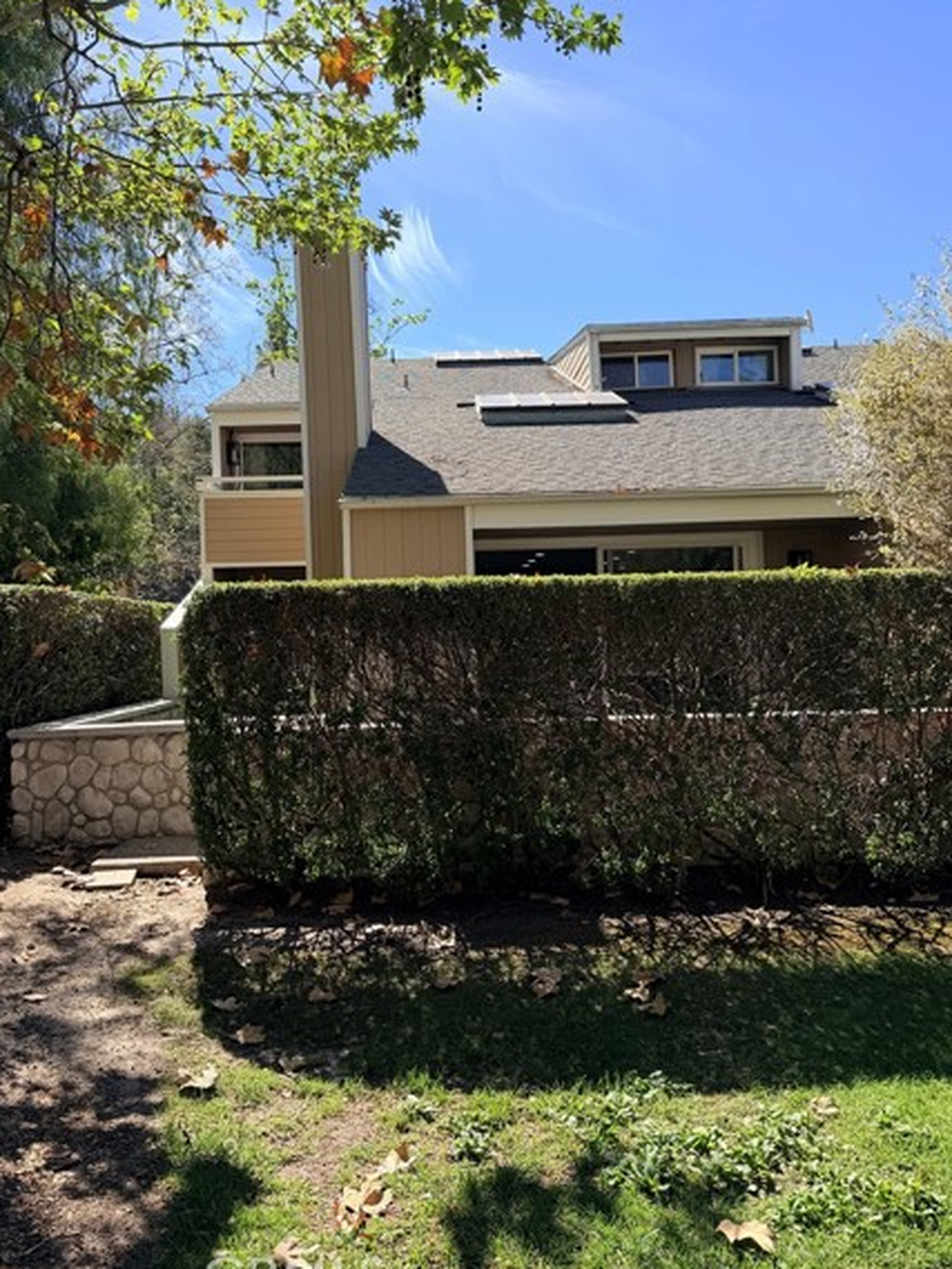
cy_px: 595
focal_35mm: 27
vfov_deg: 65.3
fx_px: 990
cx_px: 462
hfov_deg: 51.4
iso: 80
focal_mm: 6.76
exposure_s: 1/2801
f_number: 1.78
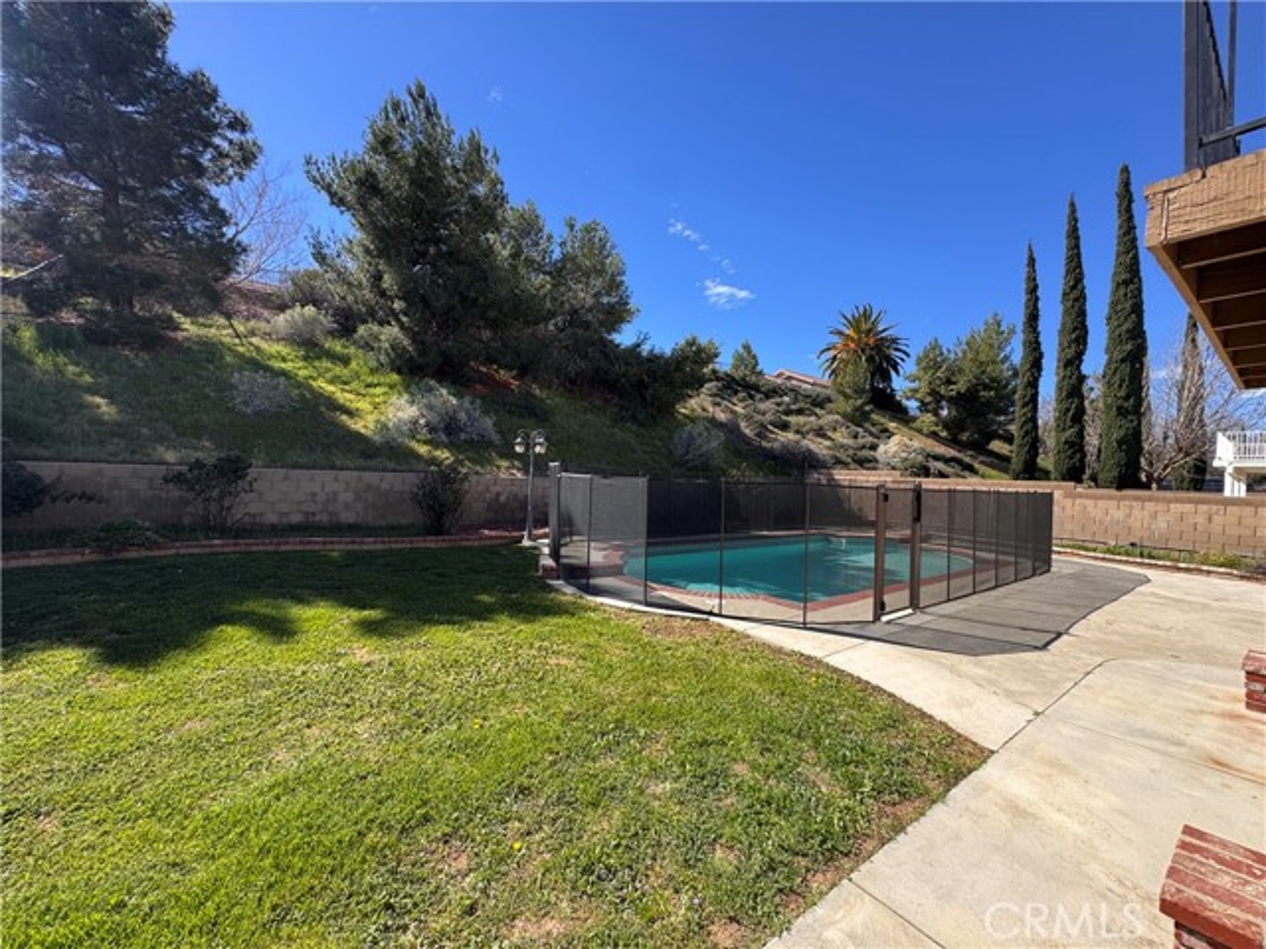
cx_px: 633
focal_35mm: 14
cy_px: 474
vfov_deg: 85.7
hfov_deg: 102.1
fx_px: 512
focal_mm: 2.22
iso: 50
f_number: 2.2
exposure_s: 1/720
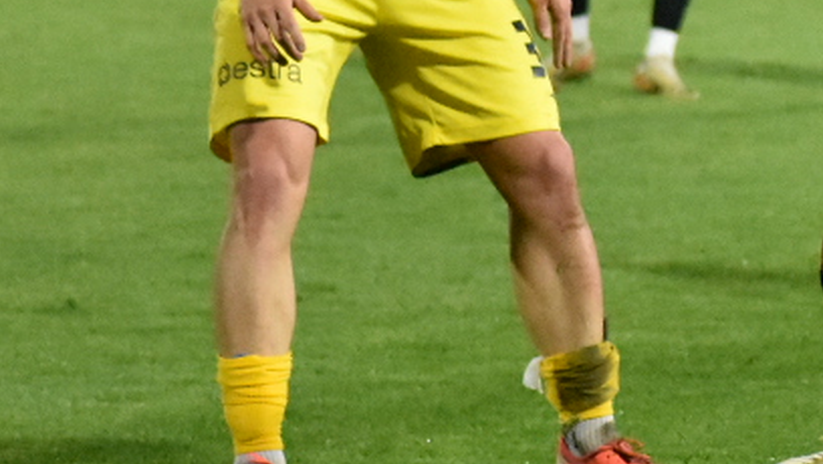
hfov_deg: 3.1
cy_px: -133
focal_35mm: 686
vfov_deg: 1.8
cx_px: 1101
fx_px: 14978
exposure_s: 1/1250
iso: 6400
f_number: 4.8
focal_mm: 110
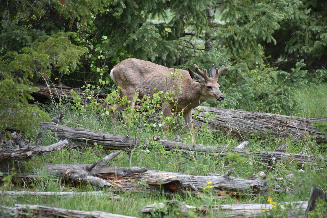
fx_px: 2725
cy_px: 109
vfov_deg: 4.6
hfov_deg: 6.9
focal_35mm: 300
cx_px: 164
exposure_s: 1/640
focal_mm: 300
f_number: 5.6
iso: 1000
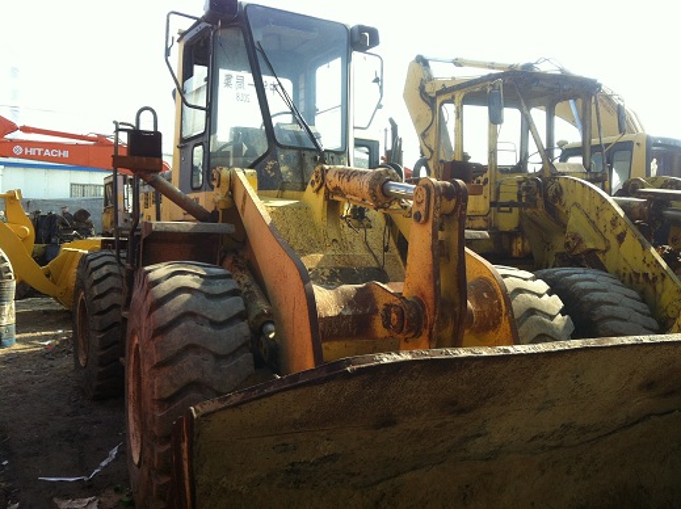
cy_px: 254
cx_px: 340
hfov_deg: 52.7
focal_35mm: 35
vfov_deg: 40.6
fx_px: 688
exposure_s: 1/397
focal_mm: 3.85
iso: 80
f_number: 2.8
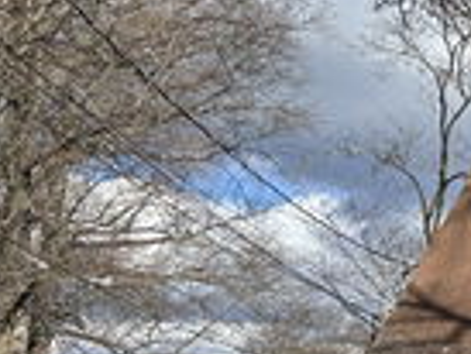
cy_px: 402
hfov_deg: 16.7
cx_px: 859
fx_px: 1321
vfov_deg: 14.8
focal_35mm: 97
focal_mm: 5.7
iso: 50
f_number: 1.5
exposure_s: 1/2994
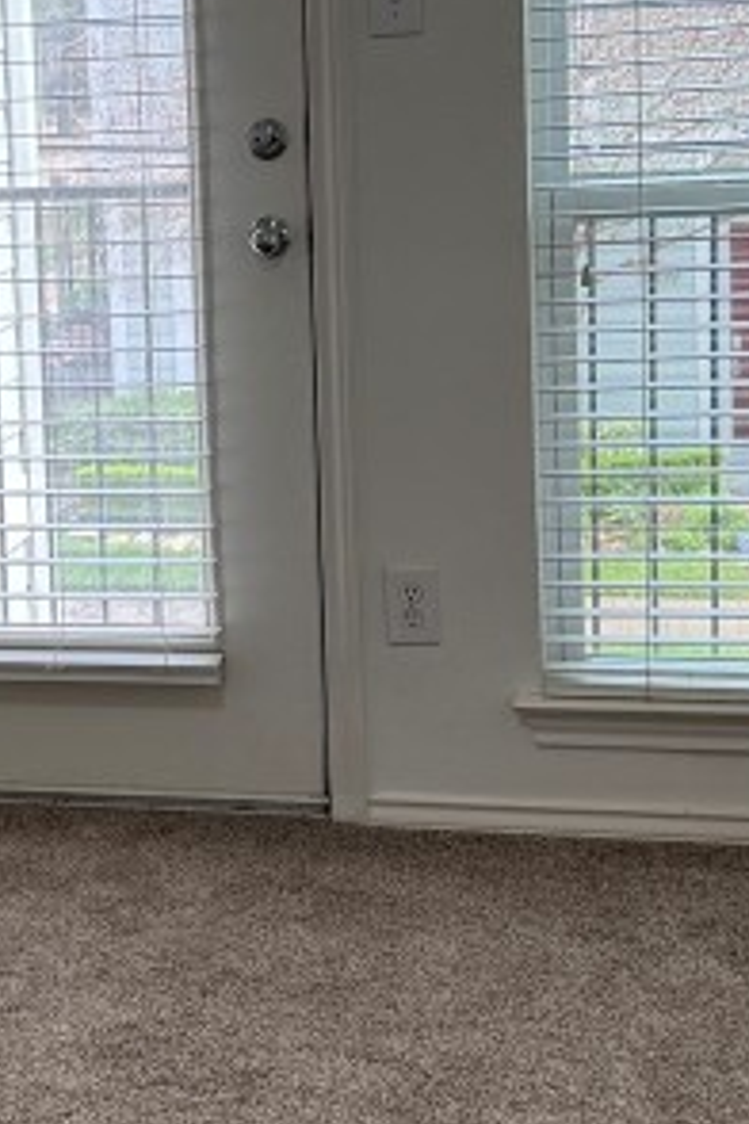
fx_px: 2715
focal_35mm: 87
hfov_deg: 15.2
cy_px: 367
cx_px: -111
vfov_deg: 23.3
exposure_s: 1/544
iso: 80
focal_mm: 6.76
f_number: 1.78
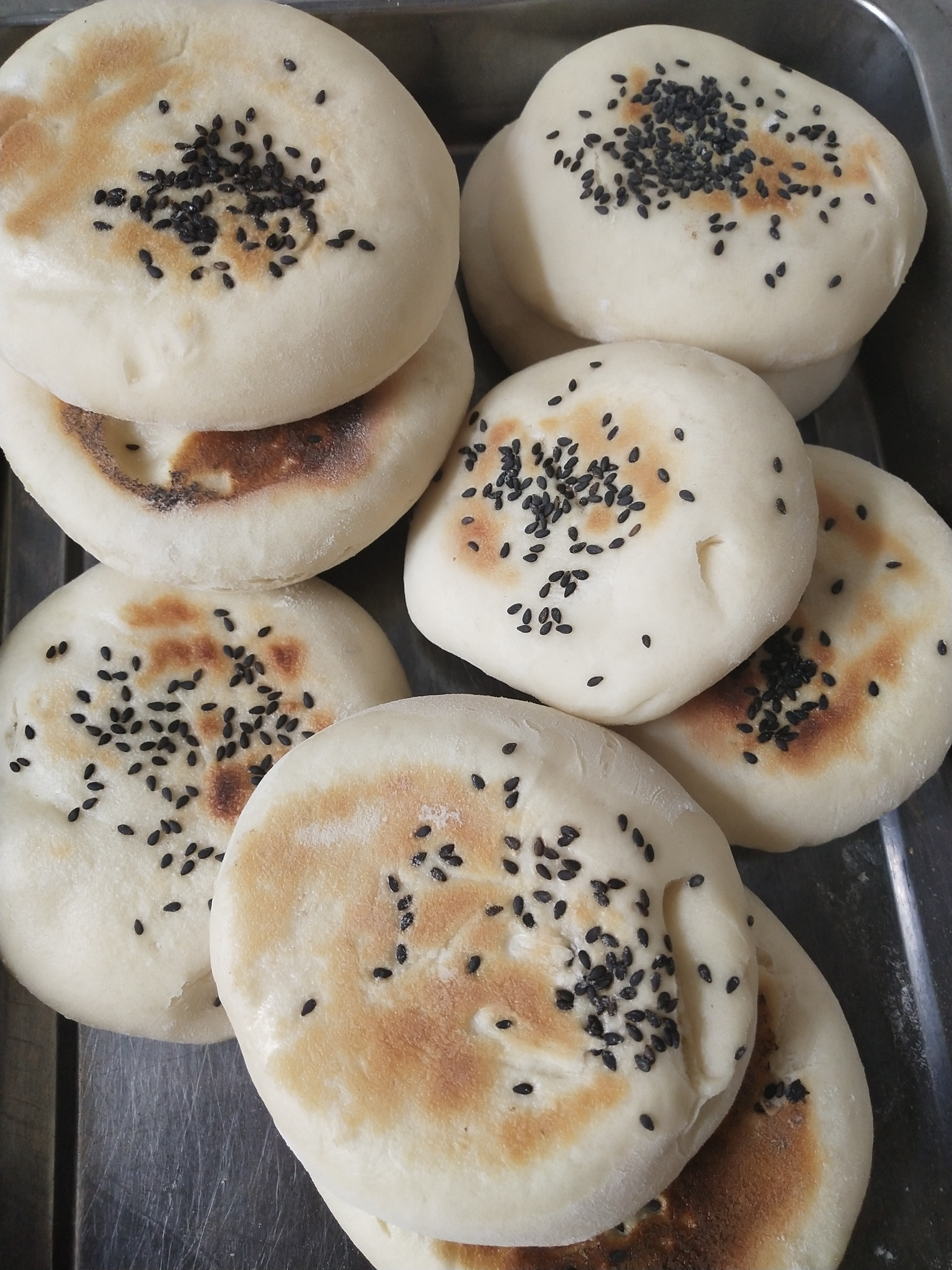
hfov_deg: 46.8
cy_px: 635
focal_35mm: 30
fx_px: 1100
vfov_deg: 60.0
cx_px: 476
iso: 352
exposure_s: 1/33.3
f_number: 1.8
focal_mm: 3.95
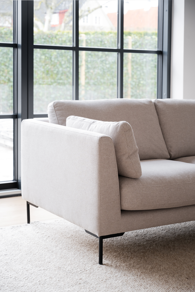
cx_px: 98
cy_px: 146
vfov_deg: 32.9
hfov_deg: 22.3
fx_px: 496
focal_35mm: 61
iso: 500
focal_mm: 61
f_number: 4
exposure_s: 1/80
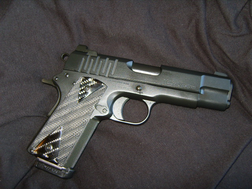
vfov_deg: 40.7
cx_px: 126
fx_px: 255
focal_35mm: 35
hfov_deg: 52.6
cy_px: 94
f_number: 2.8
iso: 100
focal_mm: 7.4
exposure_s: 1/30
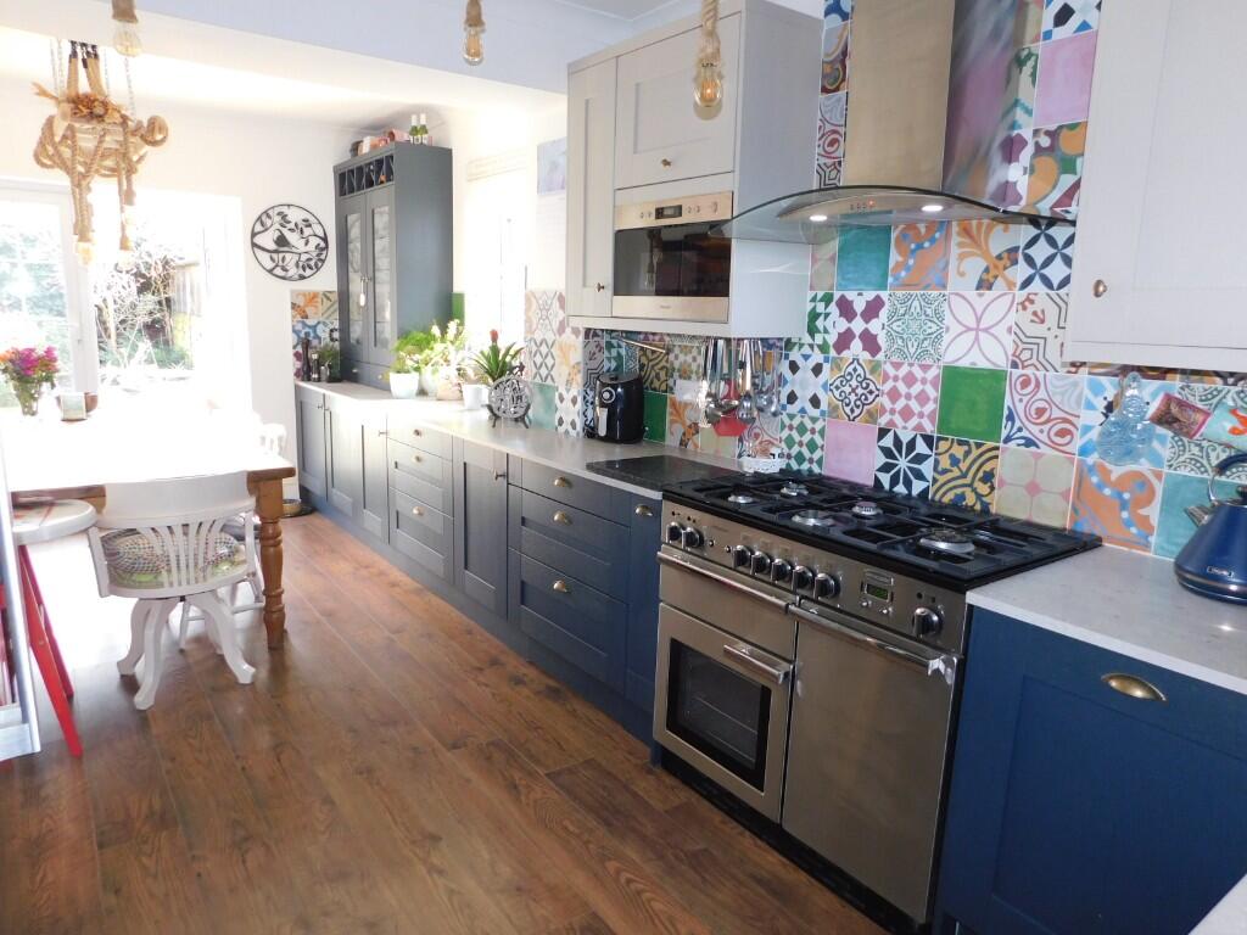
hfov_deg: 73.9
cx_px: 624
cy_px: 468
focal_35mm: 23
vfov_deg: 58.9
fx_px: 829
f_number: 3
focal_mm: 4
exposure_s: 1/30
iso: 200
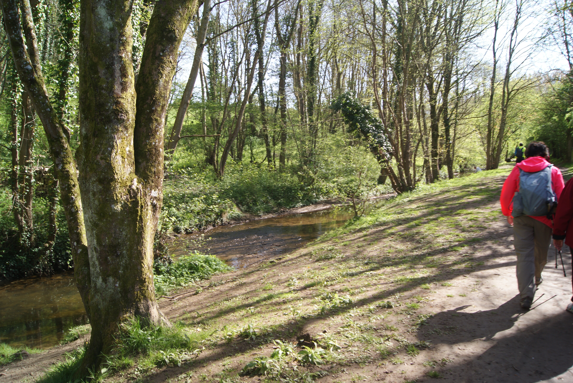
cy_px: 192
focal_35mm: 27
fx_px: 430
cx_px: 286
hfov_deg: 67.3
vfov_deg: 48.0
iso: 100
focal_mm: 18
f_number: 8
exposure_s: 1/60
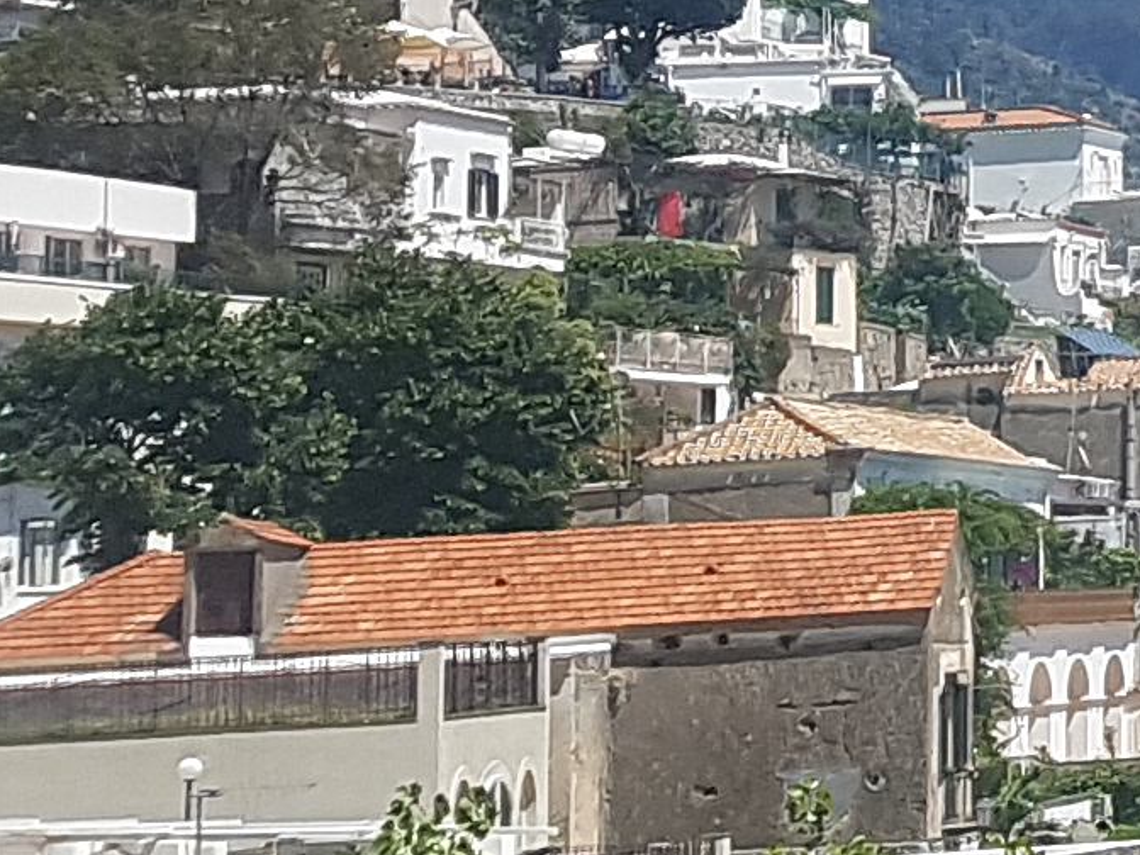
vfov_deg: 9.4
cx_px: 3305
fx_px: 5138
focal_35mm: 156
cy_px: -217
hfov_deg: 9.9
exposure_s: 1/2288
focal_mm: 4.2
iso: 50
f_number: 1.7
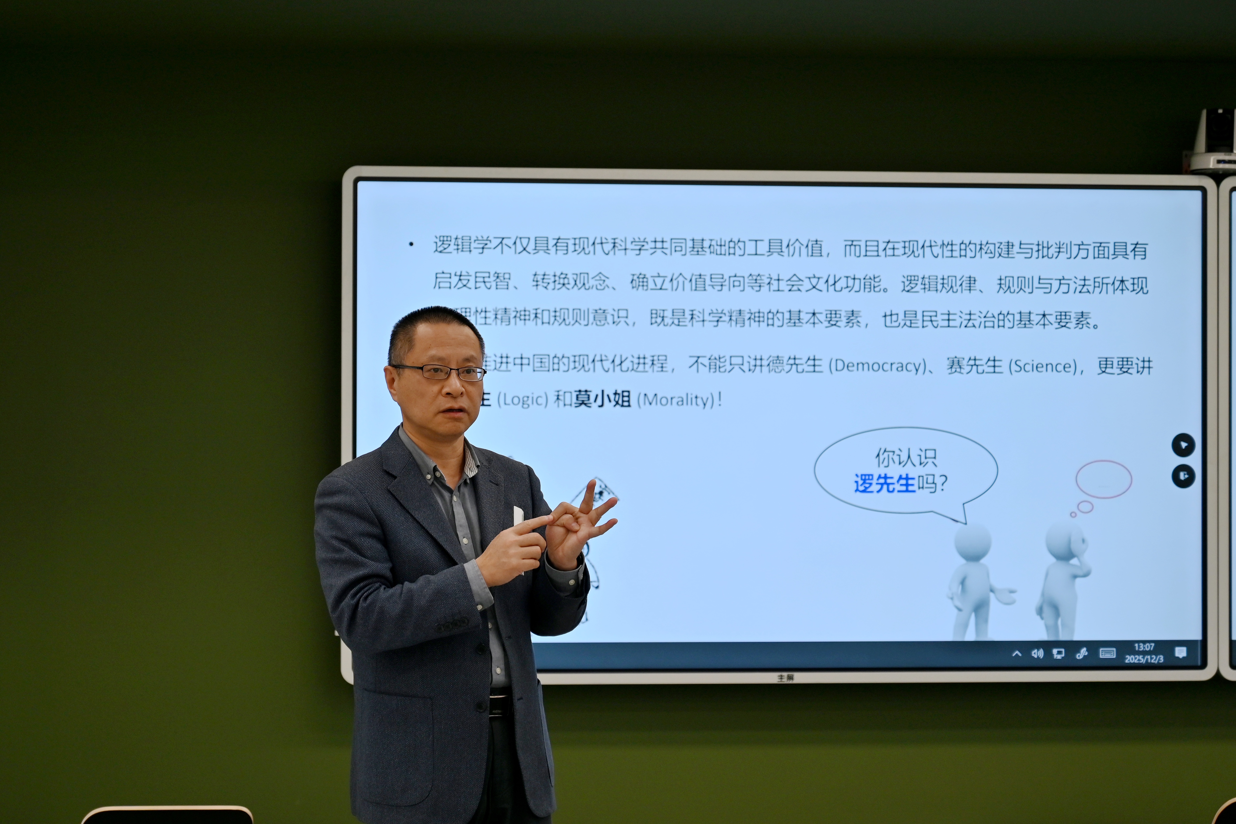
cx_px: 618
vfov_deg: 19.5
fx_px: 2403
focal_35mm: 70
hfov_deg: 28.8
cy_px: 412
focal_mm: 70
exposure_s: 1/250
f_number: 4
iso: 220
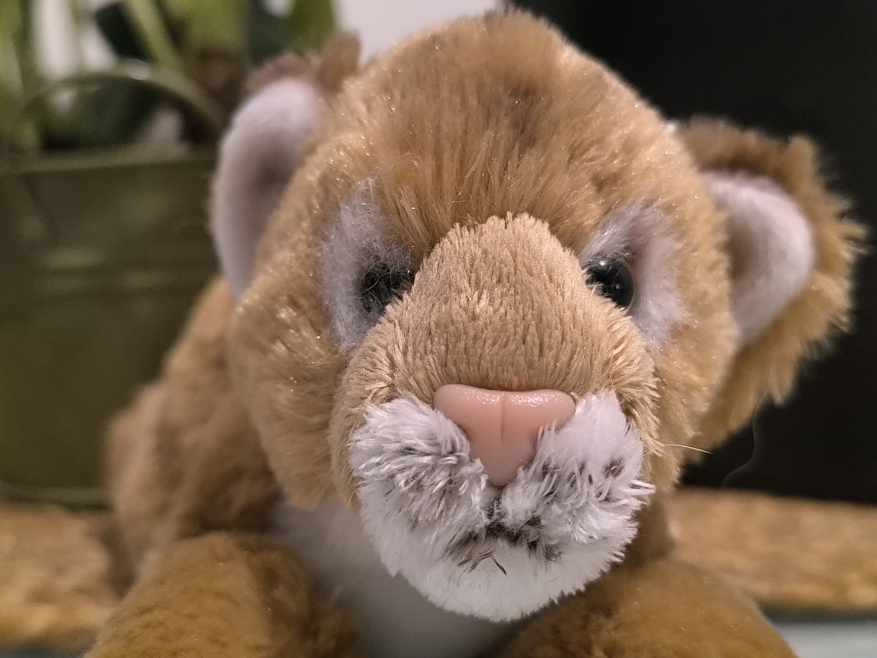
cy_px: 329
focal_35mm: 46
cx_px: 438
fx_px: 1165
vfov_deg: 31.5
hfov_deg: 41.2
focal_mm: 6.14
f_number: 1.65
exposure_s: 1/25
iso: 3200
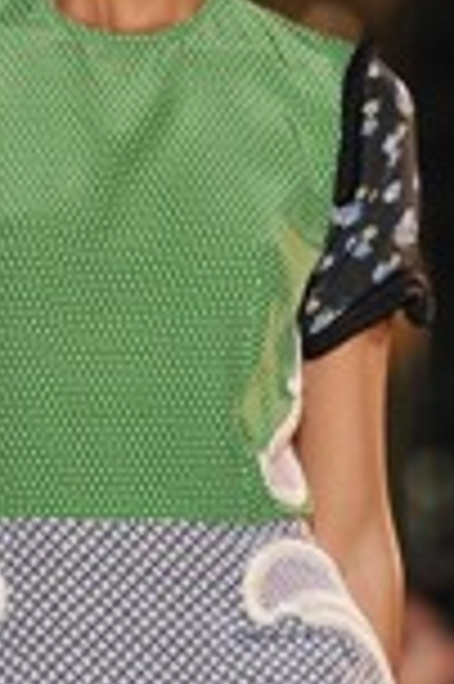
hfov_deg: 1.6
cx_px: 110
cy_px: 878
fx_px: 16020
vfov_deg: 2.4
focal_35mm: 845
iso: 640
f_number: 3.5
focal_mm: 200
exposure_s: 1/500
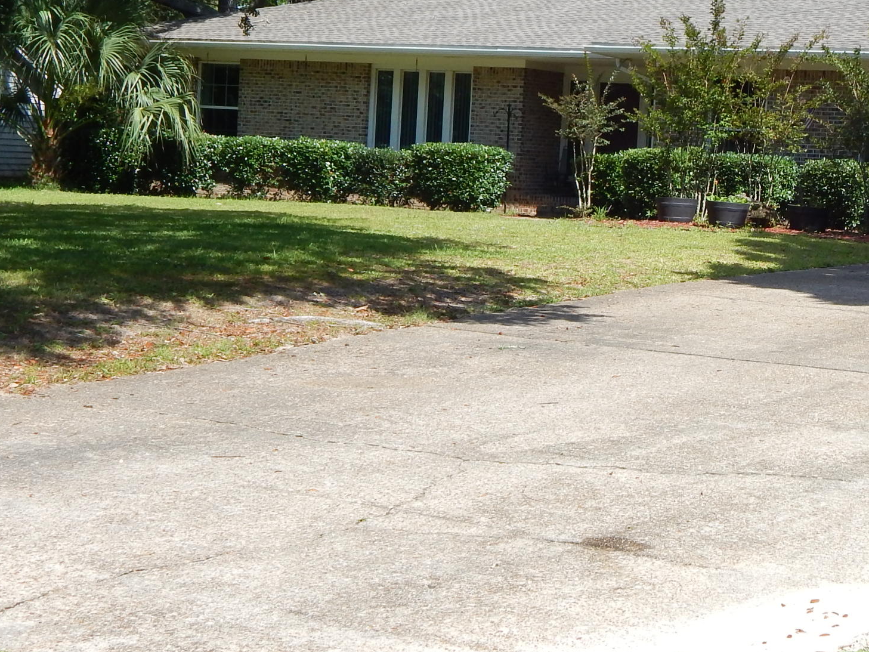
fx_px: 1757
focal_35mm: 70
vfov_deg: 21.0
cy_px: 234
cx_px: 783
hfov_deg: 26.8
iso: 125
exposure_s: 1/1500
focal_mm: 6.1
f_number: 3.3
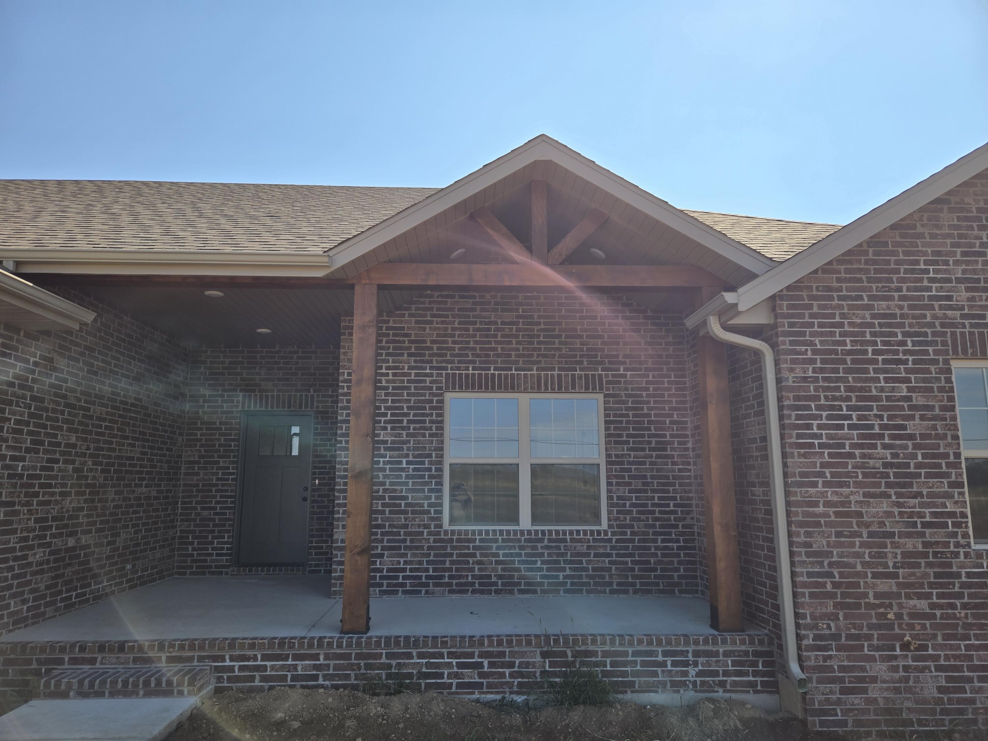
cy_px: 370
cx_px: 494
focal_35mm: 23
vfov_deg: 58.9
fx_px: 656
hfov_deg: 73.9
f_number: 1.8
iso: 25
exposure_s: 1/1623
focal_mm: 5.4
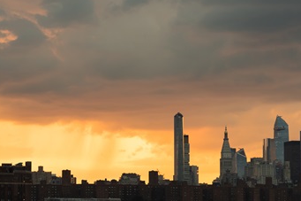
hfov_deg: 13.2
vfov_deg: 8.8
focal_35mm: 155
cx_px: 93
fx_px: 1295
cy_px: 127
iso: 100
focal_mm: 66
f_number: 5
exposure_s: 1/160
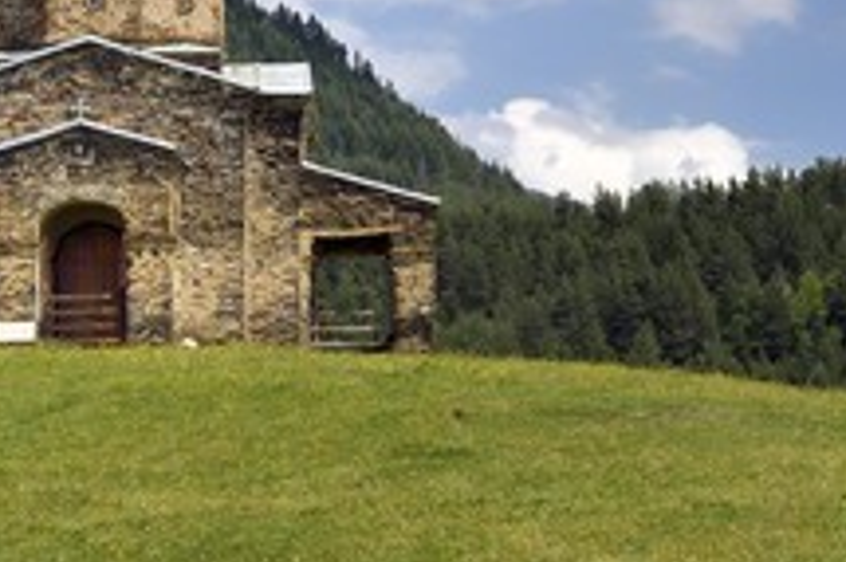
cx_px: 488
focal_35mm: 137
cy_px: 67
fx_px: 3217
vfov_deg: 10.0
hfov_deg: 15.0
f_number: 14
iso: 200
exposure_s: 1/250
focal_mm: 70
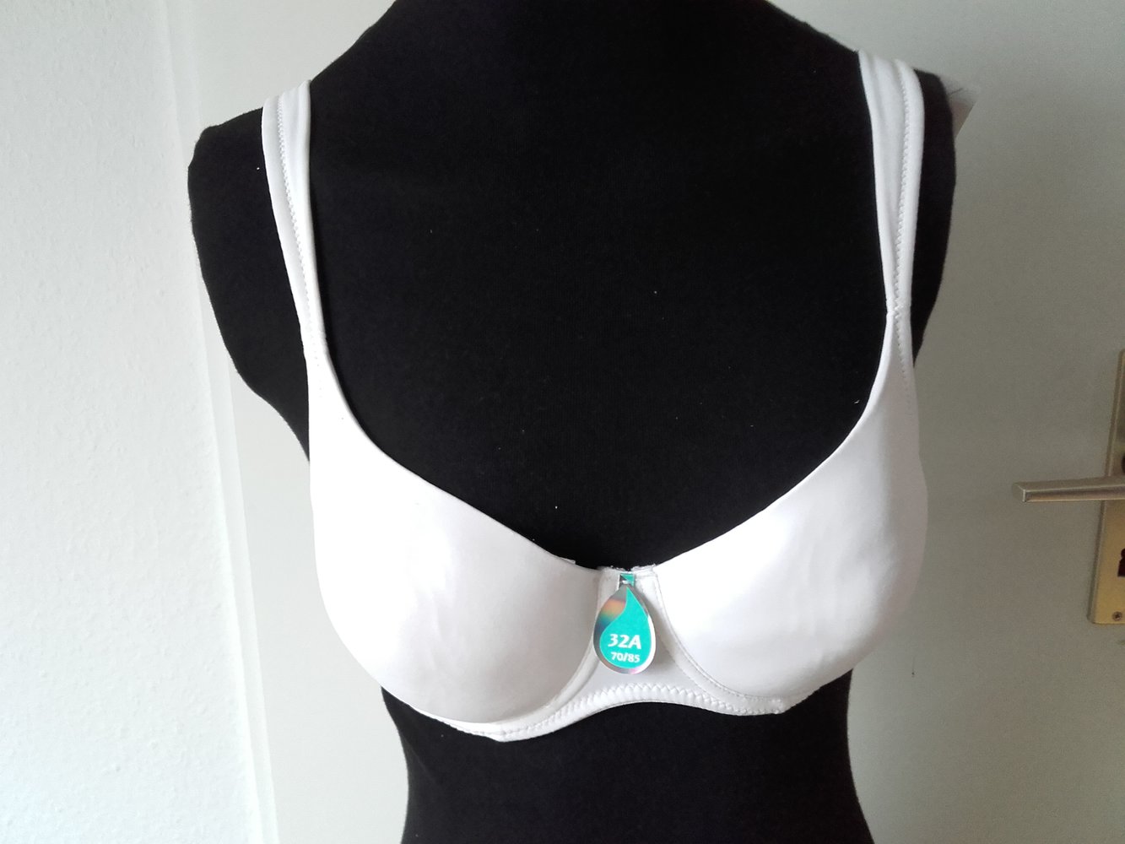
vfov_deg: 45.4
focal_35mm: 31
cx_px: 562
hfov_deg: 58.3
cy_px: 422
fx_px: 1008
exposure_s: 1/25
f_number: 2.2
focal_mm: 3.31
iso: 120
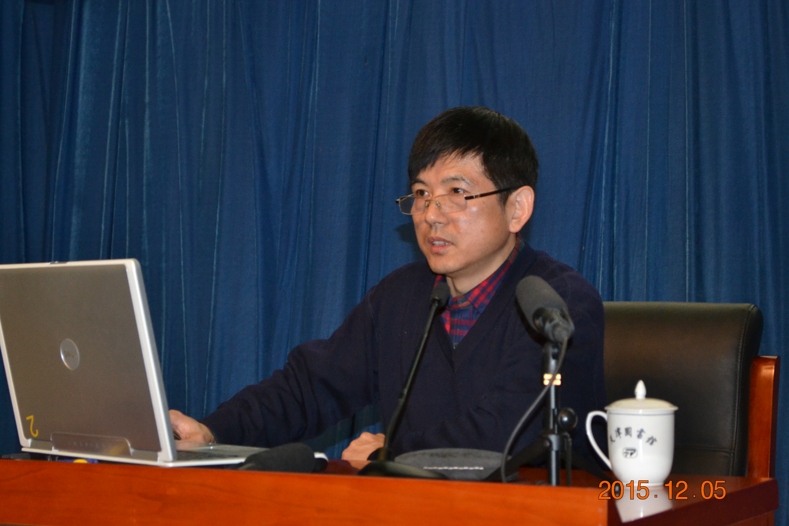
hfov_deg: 26.3
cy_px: 252
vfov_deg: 17.7
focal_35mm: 77
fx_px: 1688
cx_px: 384
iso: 1600
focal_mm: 48
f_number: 5.6
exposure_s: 1/60
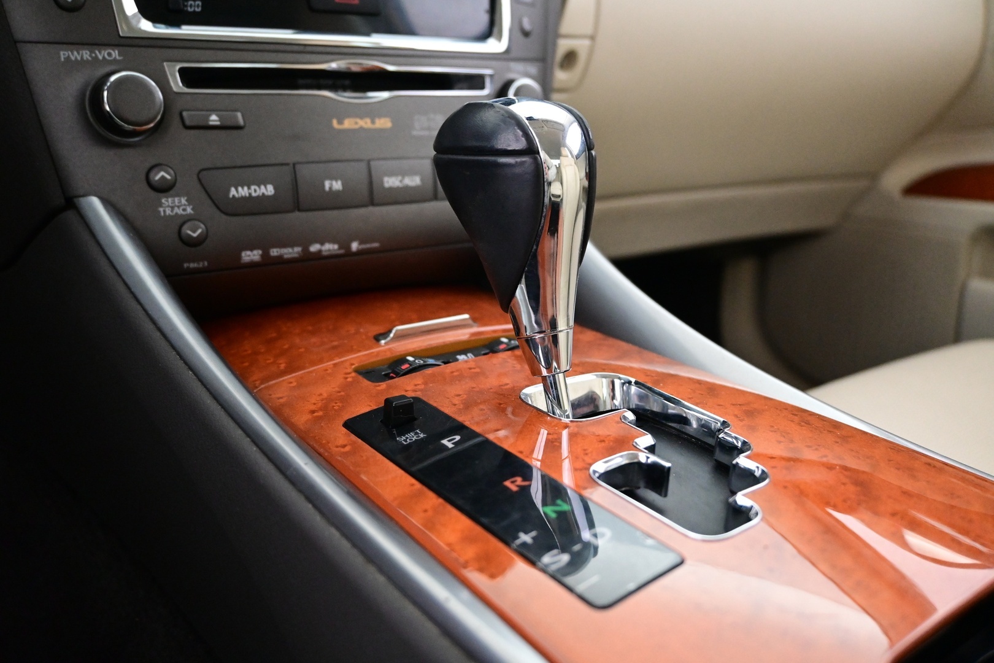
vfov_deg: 41.7
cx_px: 497
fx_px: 870
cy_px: 332
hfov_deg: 59.5
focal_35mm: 32
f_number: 4
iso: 4000
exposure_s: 1/30
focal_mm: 21
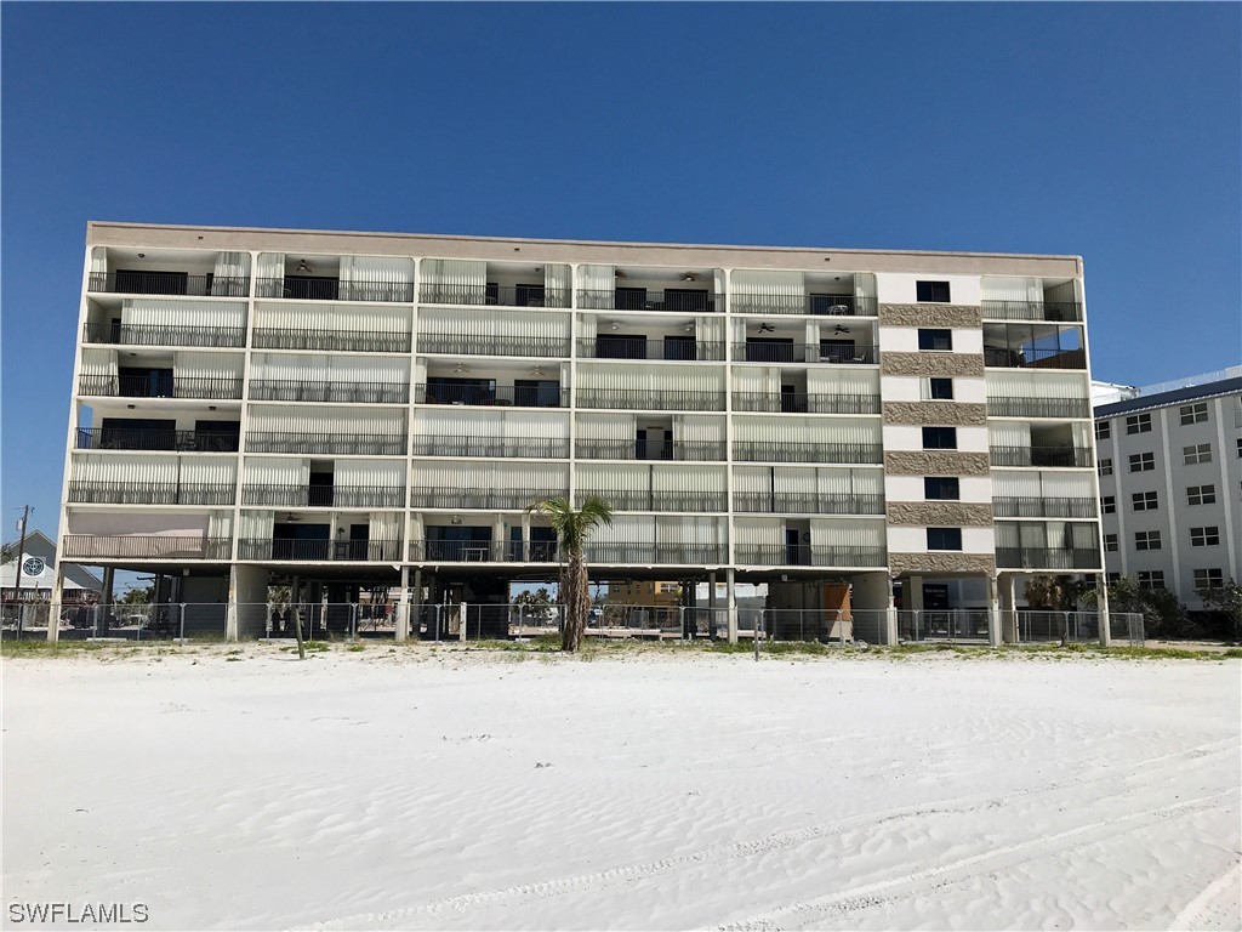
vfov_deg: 49.7
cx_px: 621
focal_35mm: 28
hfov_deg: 63.4
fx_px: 1005
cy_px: 466
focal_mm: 3.99
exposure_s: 1/6849
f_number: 1.8
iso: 20
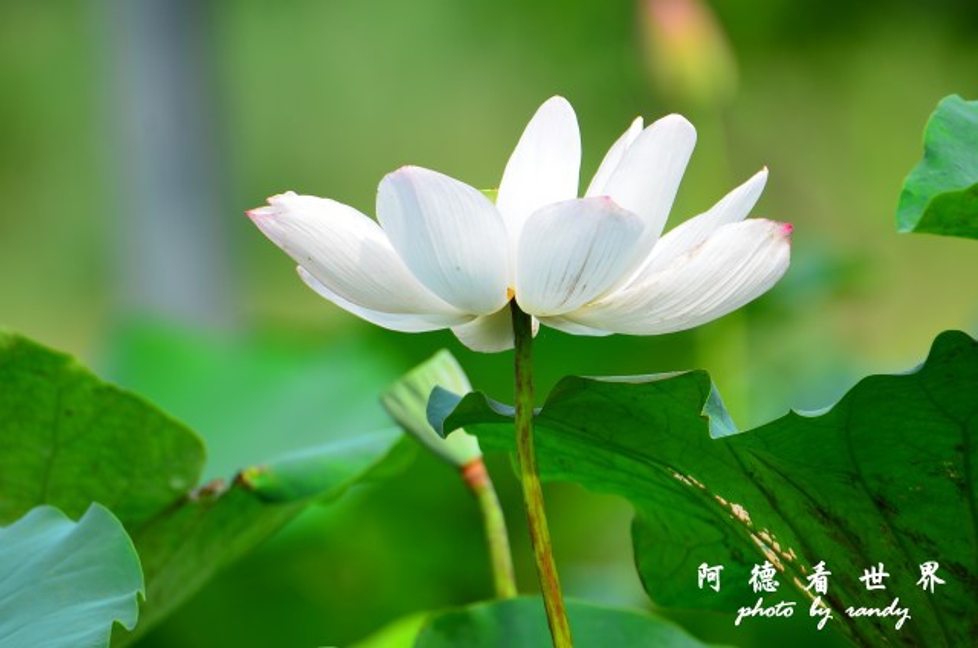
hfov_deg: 2.3
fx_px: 24401
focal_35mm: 900
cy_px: 324
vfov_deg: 1.5
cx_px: 489
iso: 100
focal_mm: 600
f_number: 7.1
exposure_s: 1/200
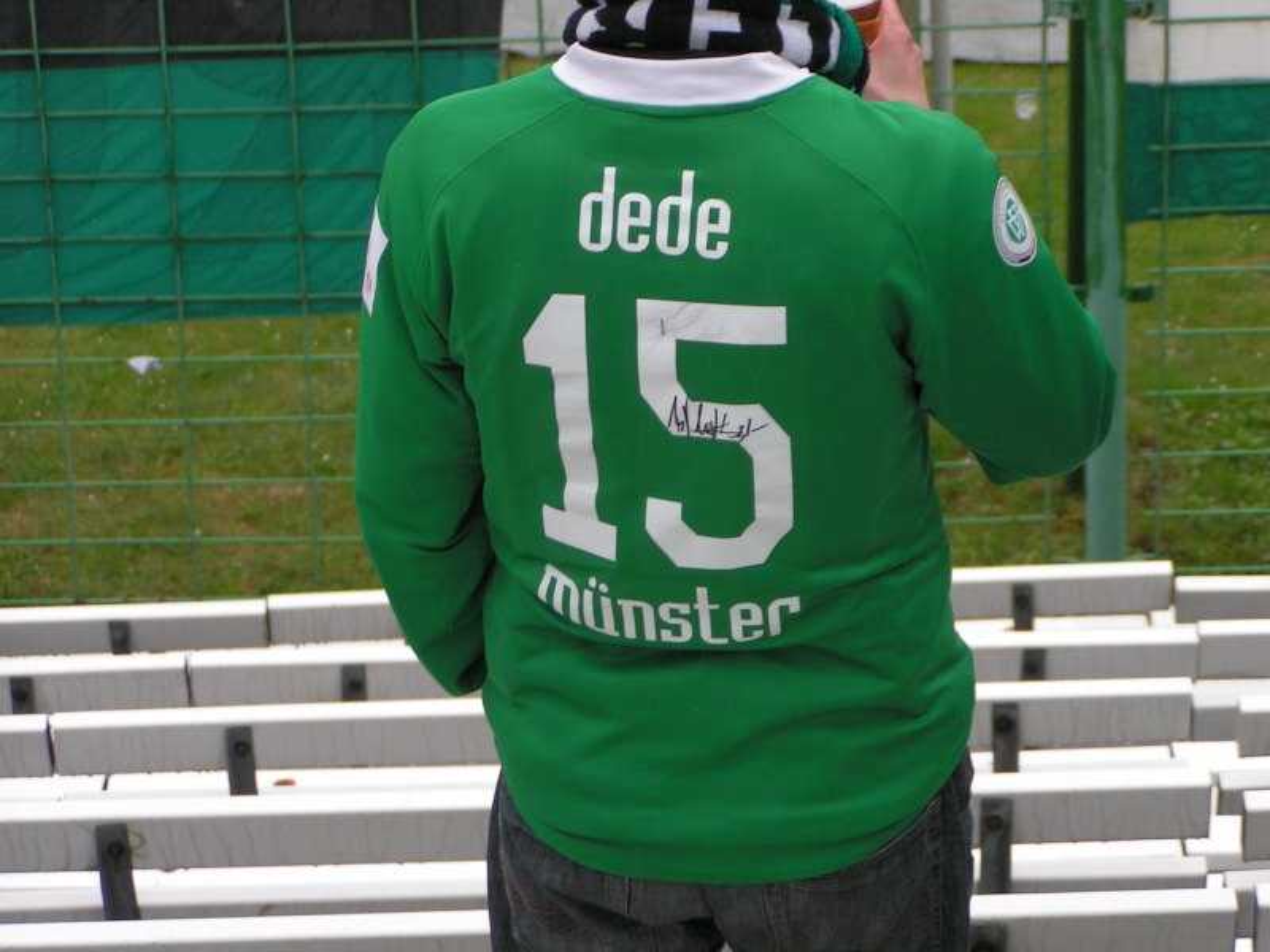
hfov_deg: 14.5
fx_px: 4990
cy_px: 476
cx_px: 635
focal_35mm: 136
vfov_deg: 10.9
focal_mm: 20.9
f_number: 3.5
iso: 50
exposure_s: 1/160
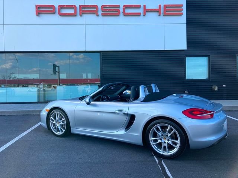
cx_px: 119
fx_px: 193
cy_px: 89
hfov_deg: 63.4
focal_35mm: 28
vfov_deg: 49.7
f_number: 1.8
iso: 20
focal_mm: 3.99
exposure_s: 1/516
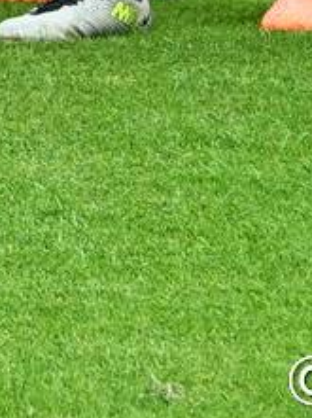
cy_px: -776
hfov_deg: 1.4
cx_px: -681
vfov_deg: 1.9
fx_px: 12402
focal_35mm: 1029
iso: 640
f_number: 5.6
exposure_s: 1/500
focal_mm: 82
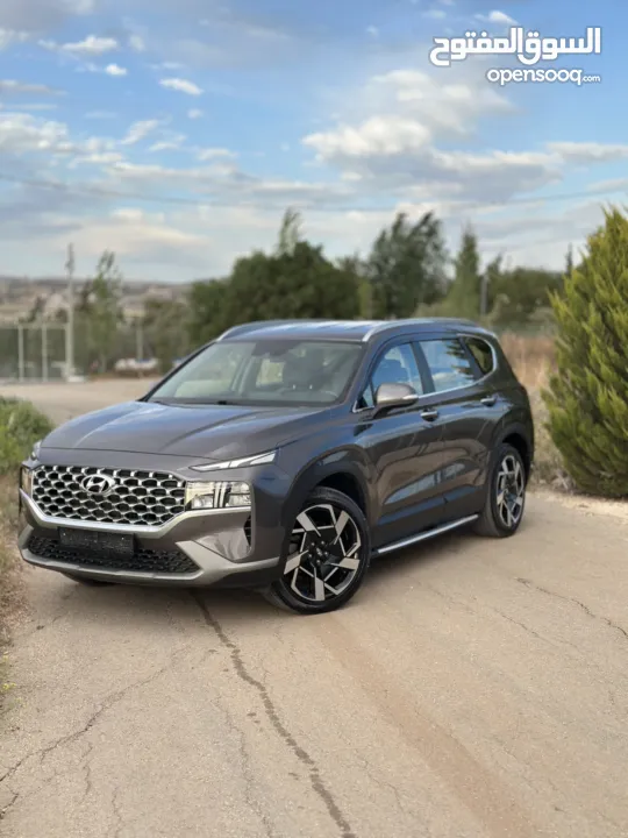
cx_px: 314
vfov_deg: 39.7
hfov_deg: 30.3
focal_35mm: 48
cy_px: 419
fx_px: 1161
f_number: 1.78
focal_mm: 6.86
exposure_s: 1/1695
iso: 80
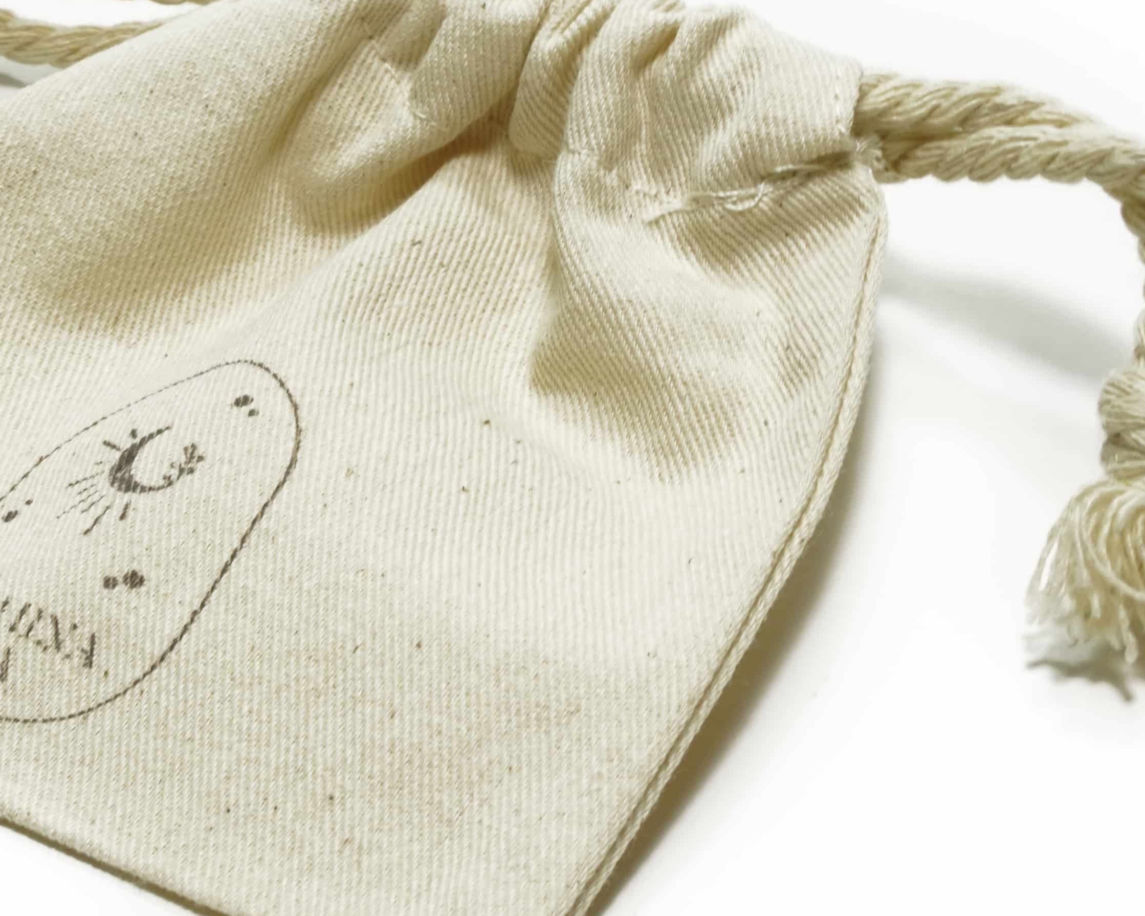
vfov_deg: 9.6
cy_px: 315
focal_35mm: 161
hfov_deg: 12.0
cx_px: 348
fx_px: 5457
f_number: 22
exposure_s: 1/13
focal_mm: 64
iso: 800
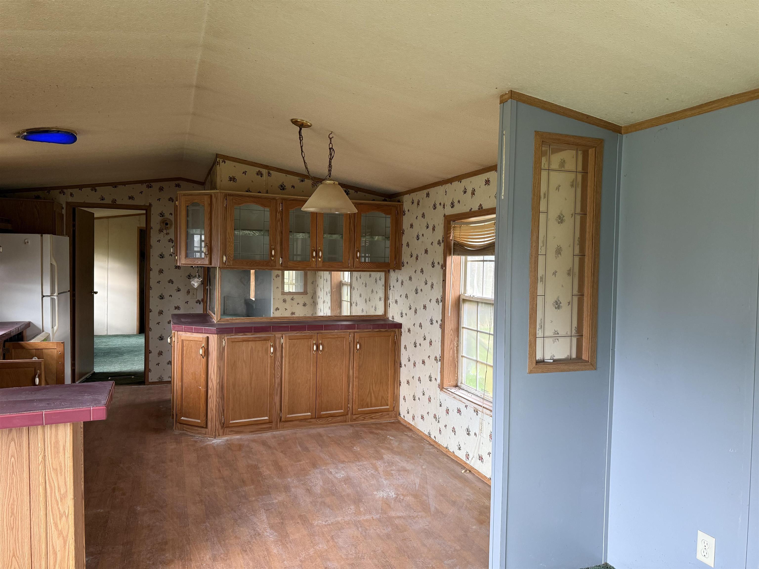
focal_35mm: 24
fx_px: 526
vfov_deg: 56.8
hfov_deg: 71.6
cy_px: 284
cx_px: 380
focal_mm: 6.76
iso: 200
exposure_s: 1/67
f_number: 1.78
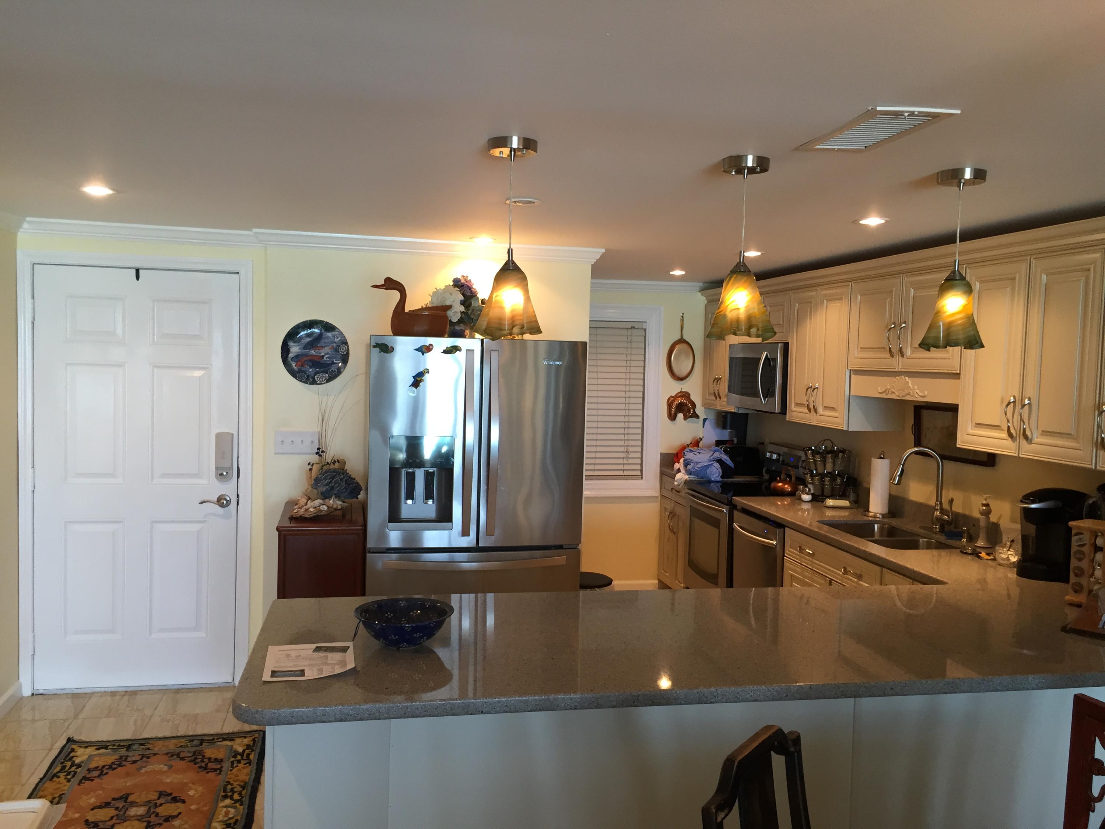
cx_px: 552
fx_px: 926
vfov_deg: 48.2
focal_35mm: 29
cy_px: 414
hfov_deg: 61.7
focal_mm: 4.15
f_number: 2.2
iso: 64
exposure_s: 1/30
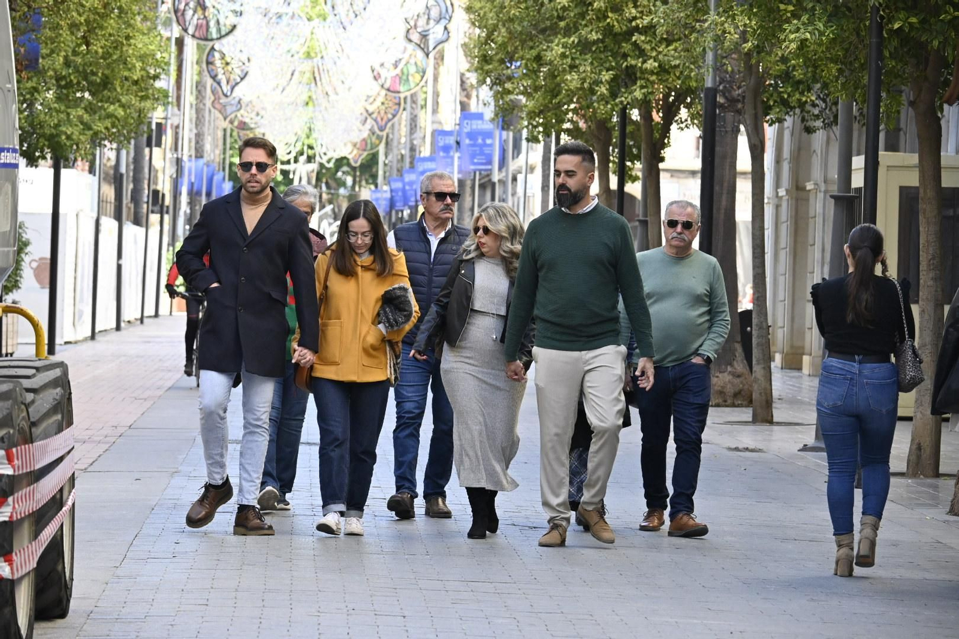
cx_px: 480
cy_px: 320
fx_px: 4395
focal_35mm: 165
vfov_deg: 8.3
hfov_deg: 12.5
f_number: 6.3
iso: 1250
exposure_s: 1/400
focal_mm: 110
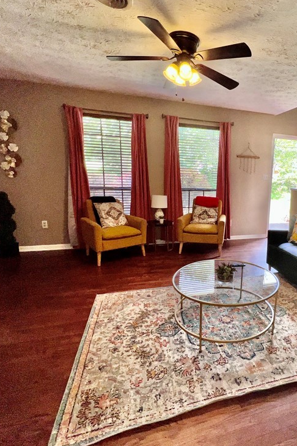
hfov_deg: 60.7
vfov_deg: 86.9
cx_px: 226
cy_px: 222
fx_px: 235
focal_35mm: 19
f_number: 1.8
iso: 25
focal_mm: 1.57
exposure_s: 1/122
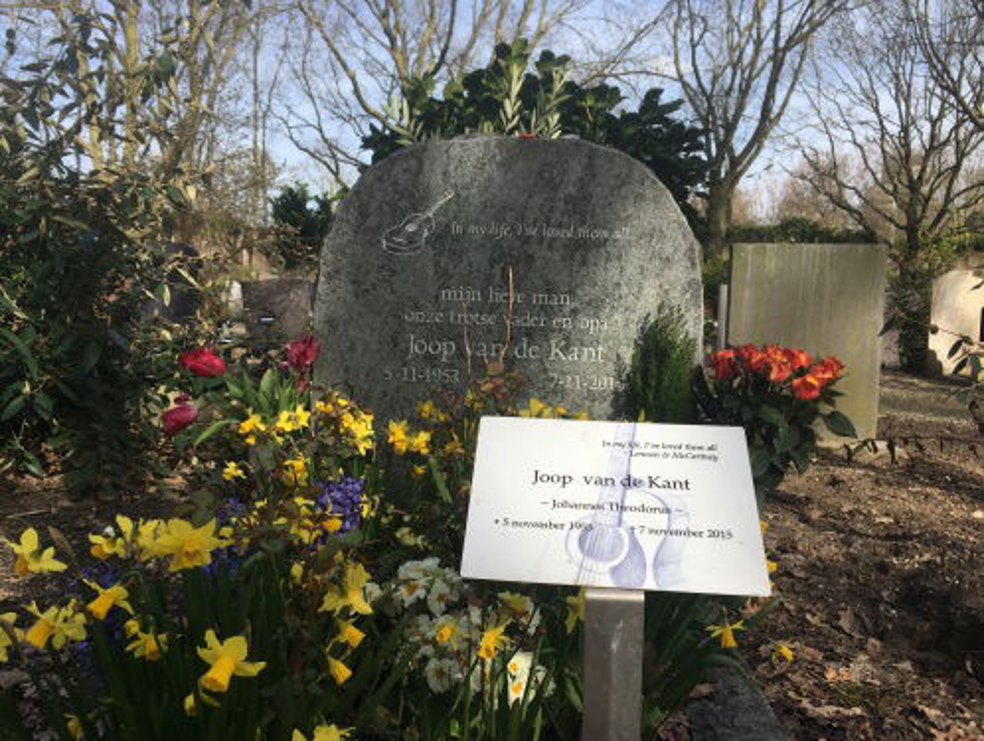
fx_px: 826
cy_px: 370
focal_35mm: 29
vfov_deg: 48.3
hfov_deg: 61.6
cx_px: 492
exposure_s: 1/769
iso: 25
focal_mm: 4.15
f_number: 2.2
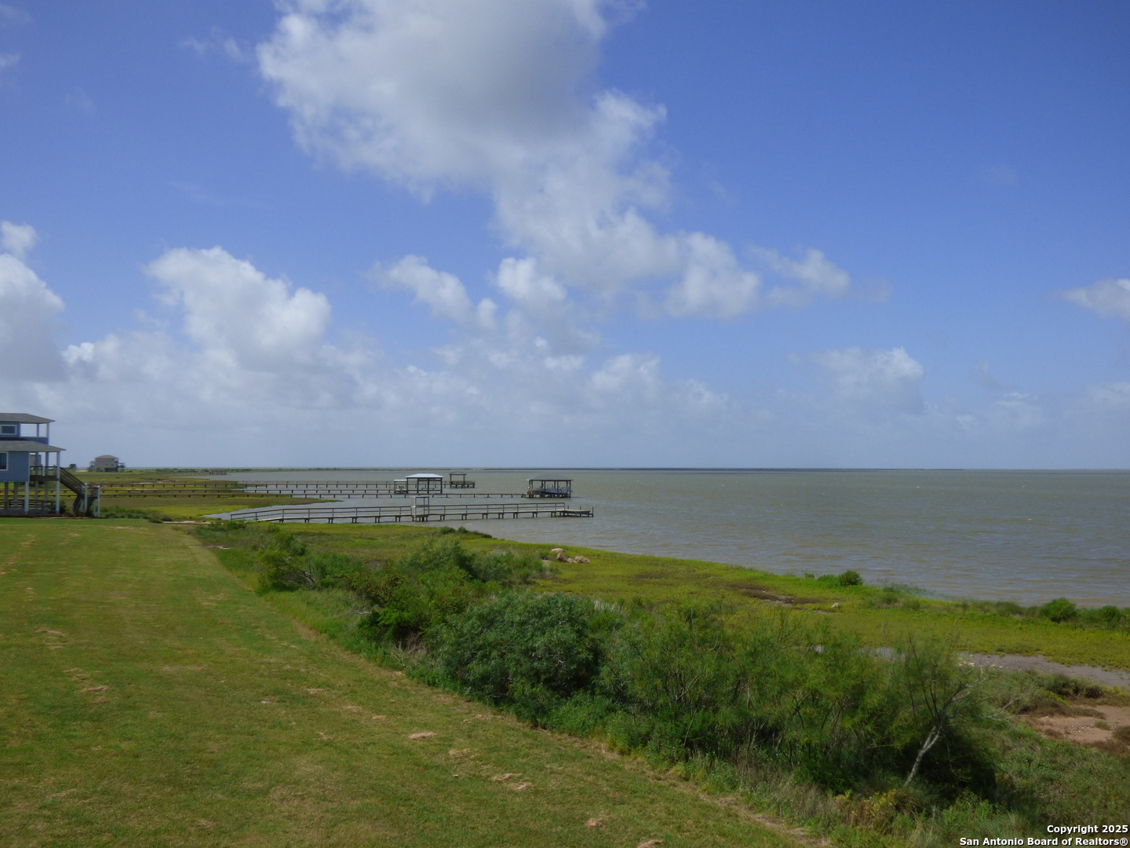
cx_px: 565
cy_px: 424
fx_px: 1077
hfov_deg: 55.4
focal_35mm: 33
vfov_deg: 42.9
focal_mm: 5.78
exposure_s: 1/1600
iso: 100
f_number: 4
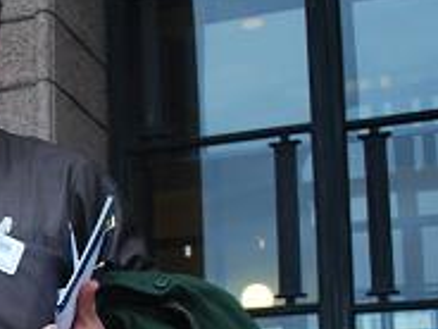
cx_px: -146
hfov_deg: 19.7
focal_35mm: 91
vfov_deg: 15.9
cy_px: 337
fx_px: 1151
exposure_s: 1/30
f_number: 3.8
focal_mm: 20
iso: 200
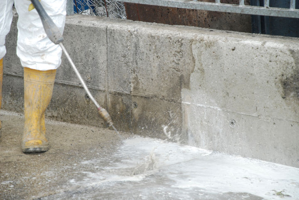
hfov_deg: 12.2
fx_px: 1397
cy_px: 100
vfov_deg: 8.2
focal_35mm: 168
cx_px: 150
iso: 400
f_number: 5.6
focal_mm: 112
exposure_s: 1/250
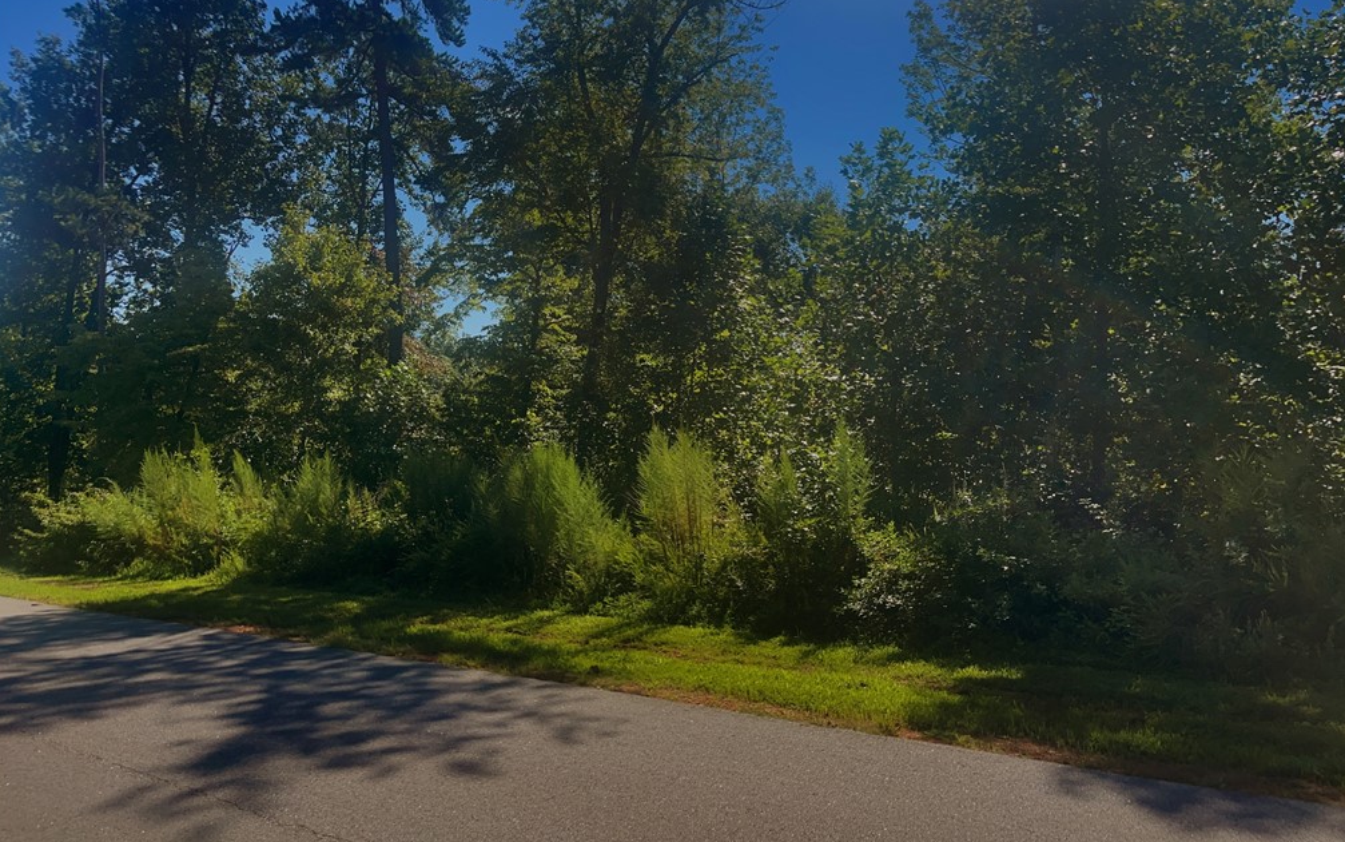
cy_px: 400
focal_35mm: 28
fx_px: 1027
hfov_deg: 66.5
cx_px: 673
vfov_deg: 44.6
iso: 50
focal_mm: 5.1
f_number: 1.6
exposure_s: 1/8547
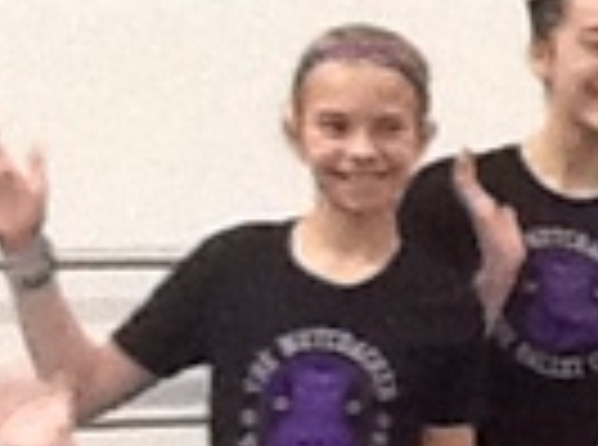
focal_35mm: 239
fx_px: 4118
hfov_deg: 7.8
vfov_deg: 6.1
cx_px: 1353
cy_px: 613
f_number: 2.4
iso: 200
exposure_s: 1/30
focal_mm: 2.03
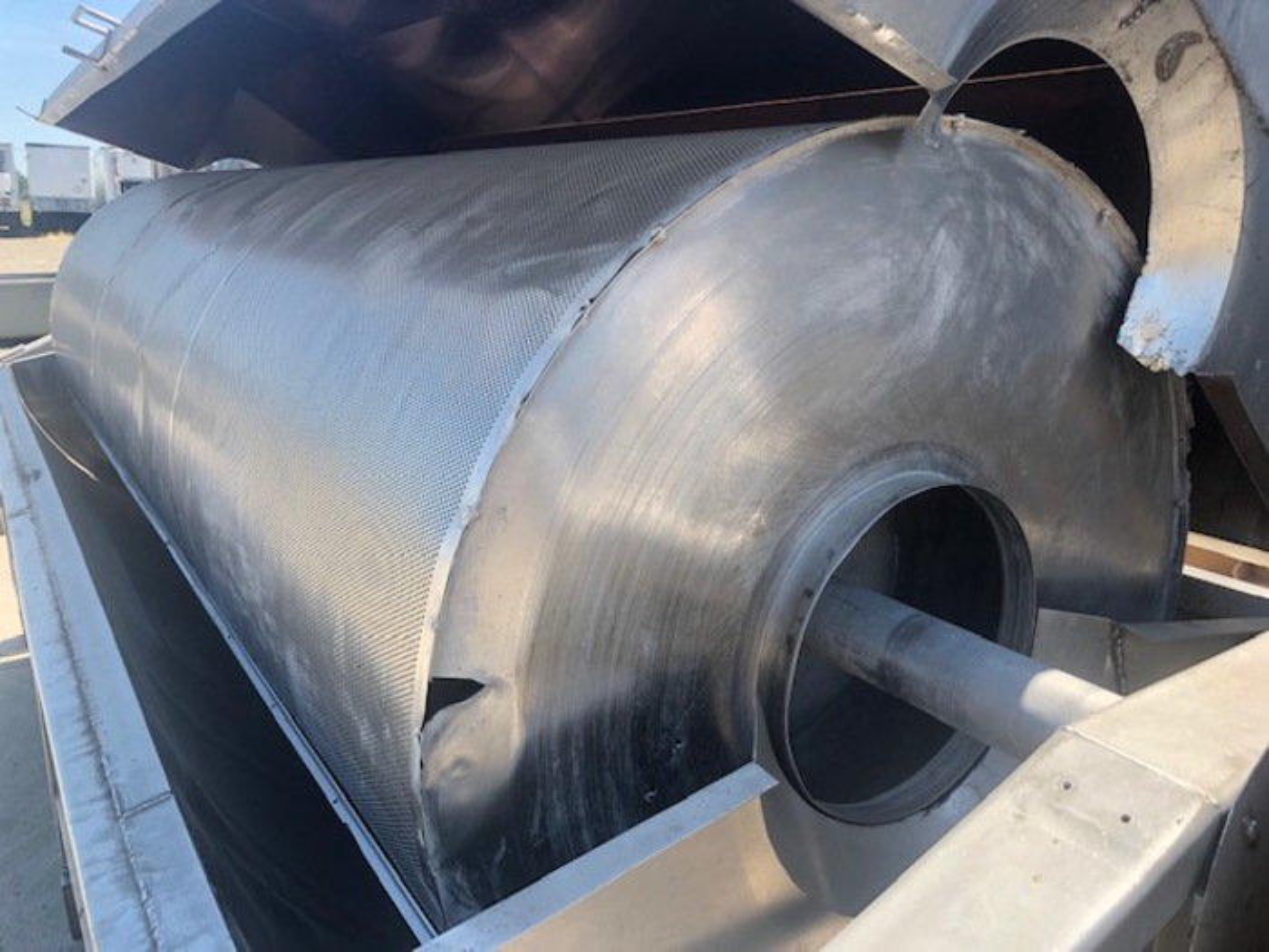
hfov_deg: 63.4
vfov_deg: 49.7
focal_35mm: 28
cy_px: 476
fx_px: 1026
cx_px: 634
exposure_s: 1/516
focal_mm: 4
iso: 20
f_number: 1.8
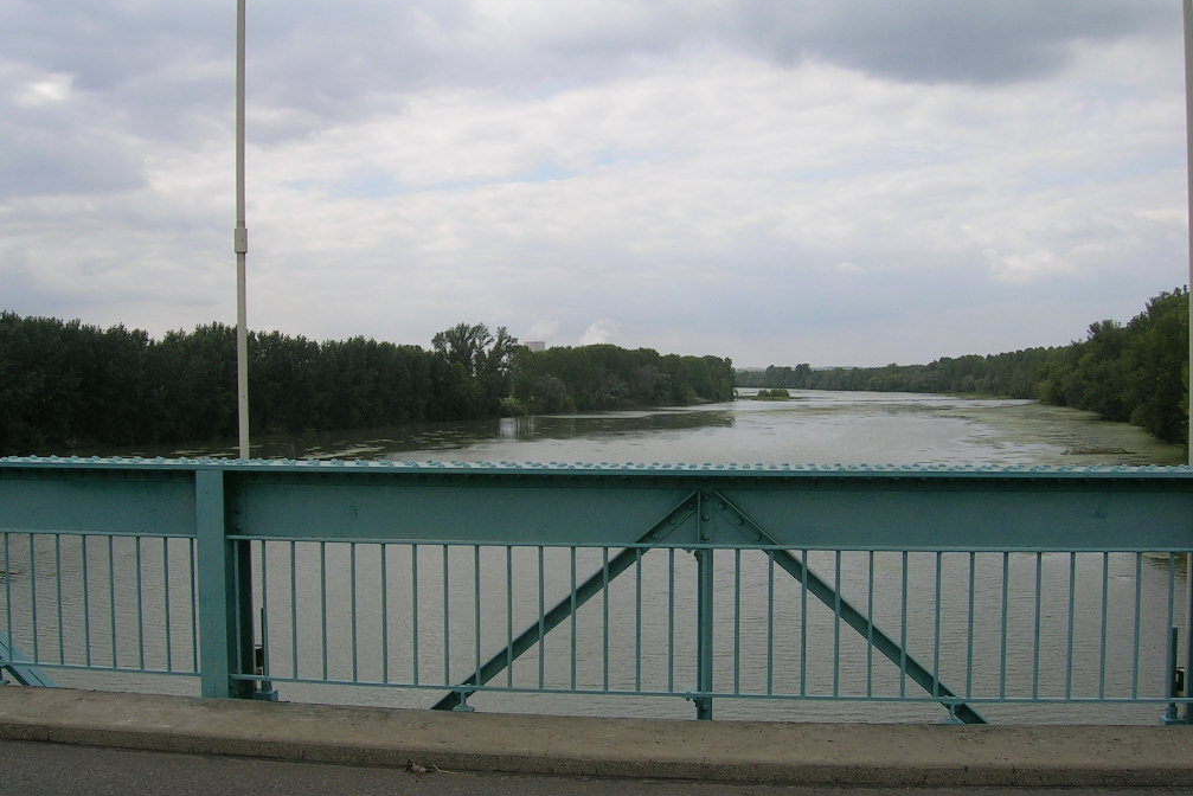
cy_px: 418
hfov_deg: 51.9
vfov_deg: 36.0
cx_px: 605
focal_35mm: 37
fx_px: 1226
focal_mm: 5.4
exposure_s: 1/449
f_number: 4.8
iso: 50
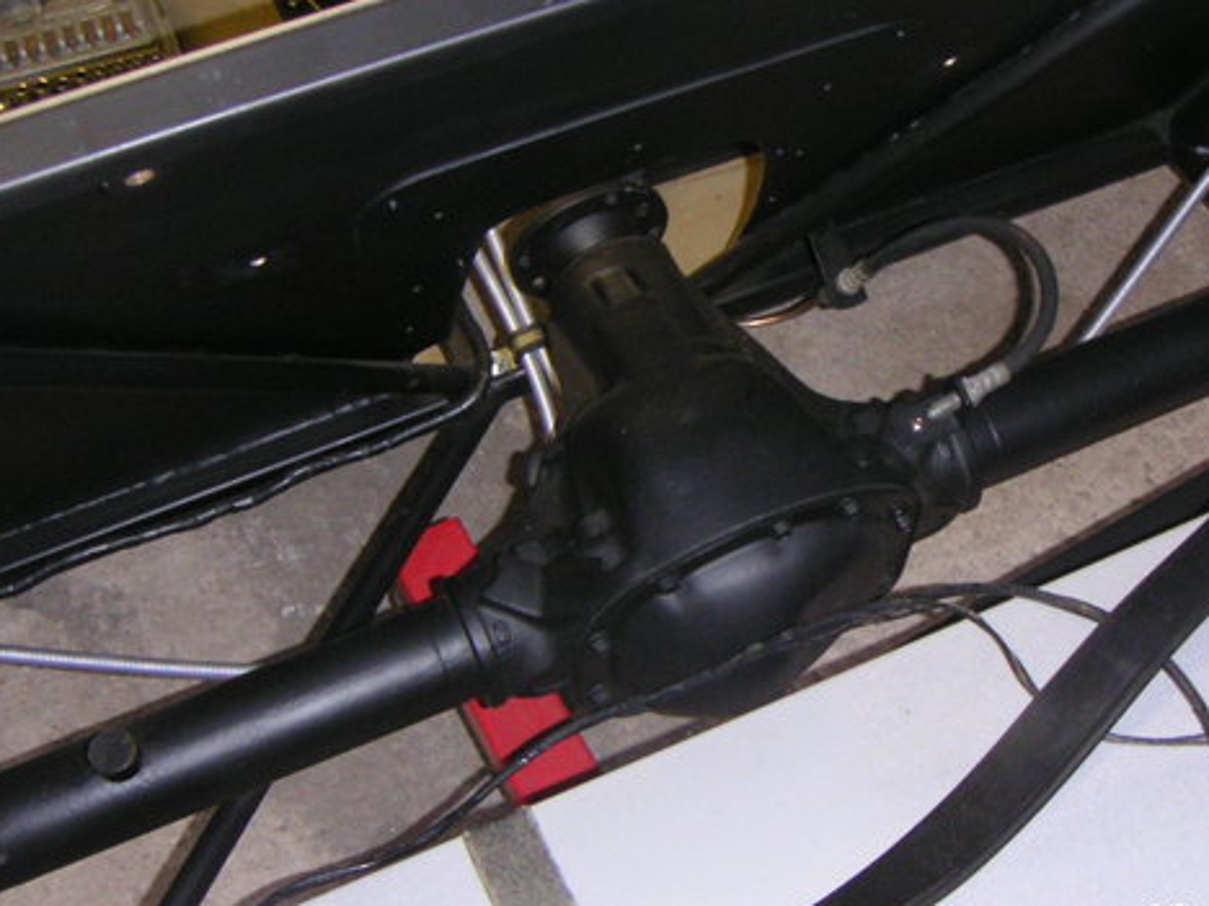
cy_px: 434
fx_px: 1816
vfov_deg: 28.0
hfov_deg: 36.7
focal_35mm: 52
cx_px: 708
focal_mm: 5
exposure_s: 1/45
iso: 200
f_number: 2.8
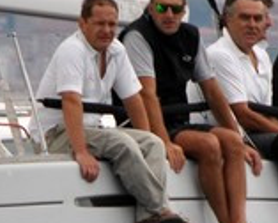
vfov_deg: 1.0
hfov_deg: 1.2
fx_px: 13230
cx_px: 48
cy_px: 242
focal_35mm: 1606
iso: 200
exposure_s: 1/640
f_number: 5.6
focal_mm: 200
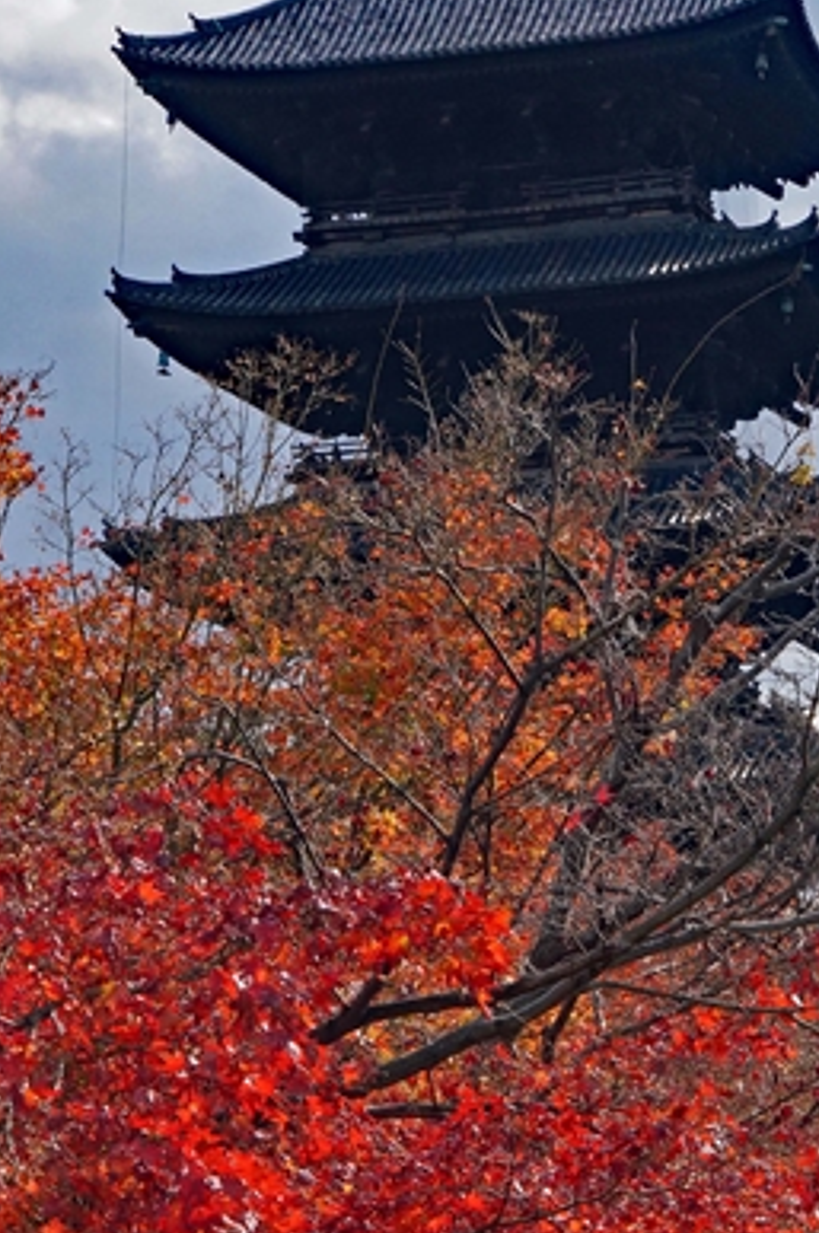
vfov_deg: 13.6
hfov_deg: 9.1
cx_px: 644
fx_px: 5140
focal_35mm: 150
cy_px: 892
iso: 400
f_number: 13
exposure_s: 1/400
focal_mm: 48.4
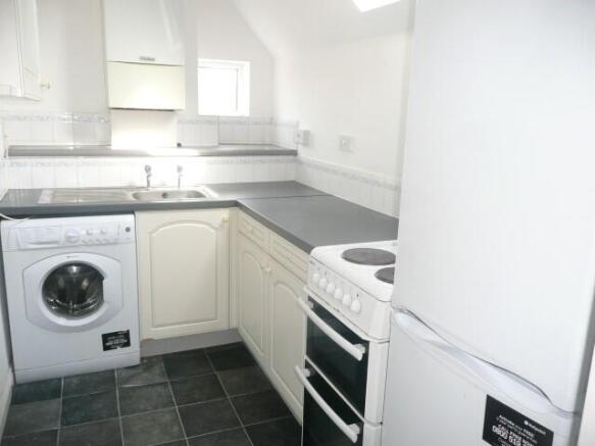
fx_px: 481
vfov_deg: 49.7
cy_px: 223
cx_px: 298
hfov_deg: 63.5
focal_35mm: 28
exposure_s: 1/30
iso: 160
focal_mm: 4.6
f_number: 3.3
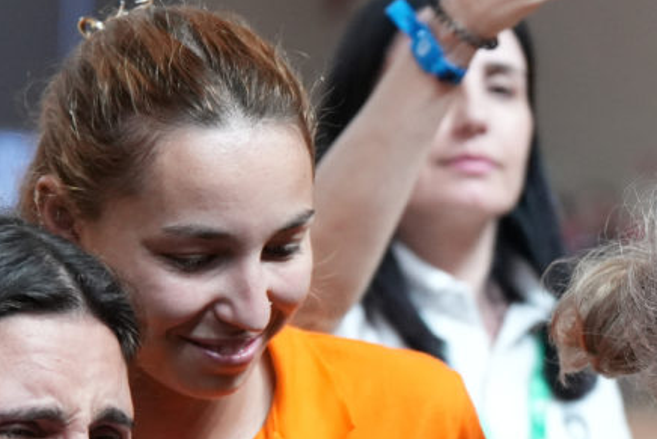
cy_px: 359
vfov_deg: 5.8
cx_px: 865
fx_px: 4308
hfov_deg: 8.6
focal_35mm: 236
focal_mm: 67
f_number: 2.8
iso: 4000
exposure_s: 1/1000
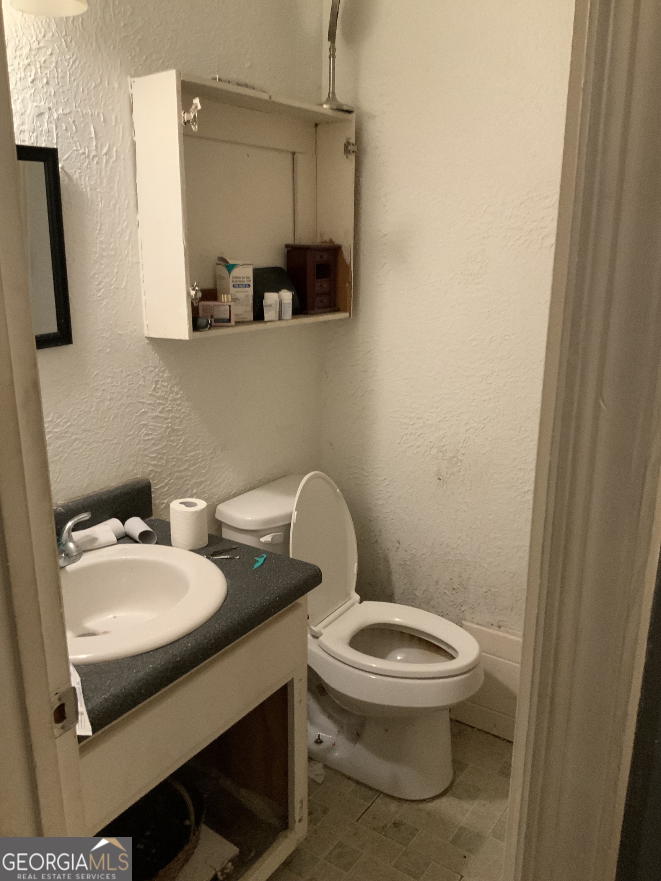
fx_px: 738
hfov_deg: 48.2
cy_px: 440
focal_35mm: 29
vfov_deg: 61.7
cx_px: 330
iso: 250
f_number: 1.8
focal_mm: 3
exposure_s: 1/60
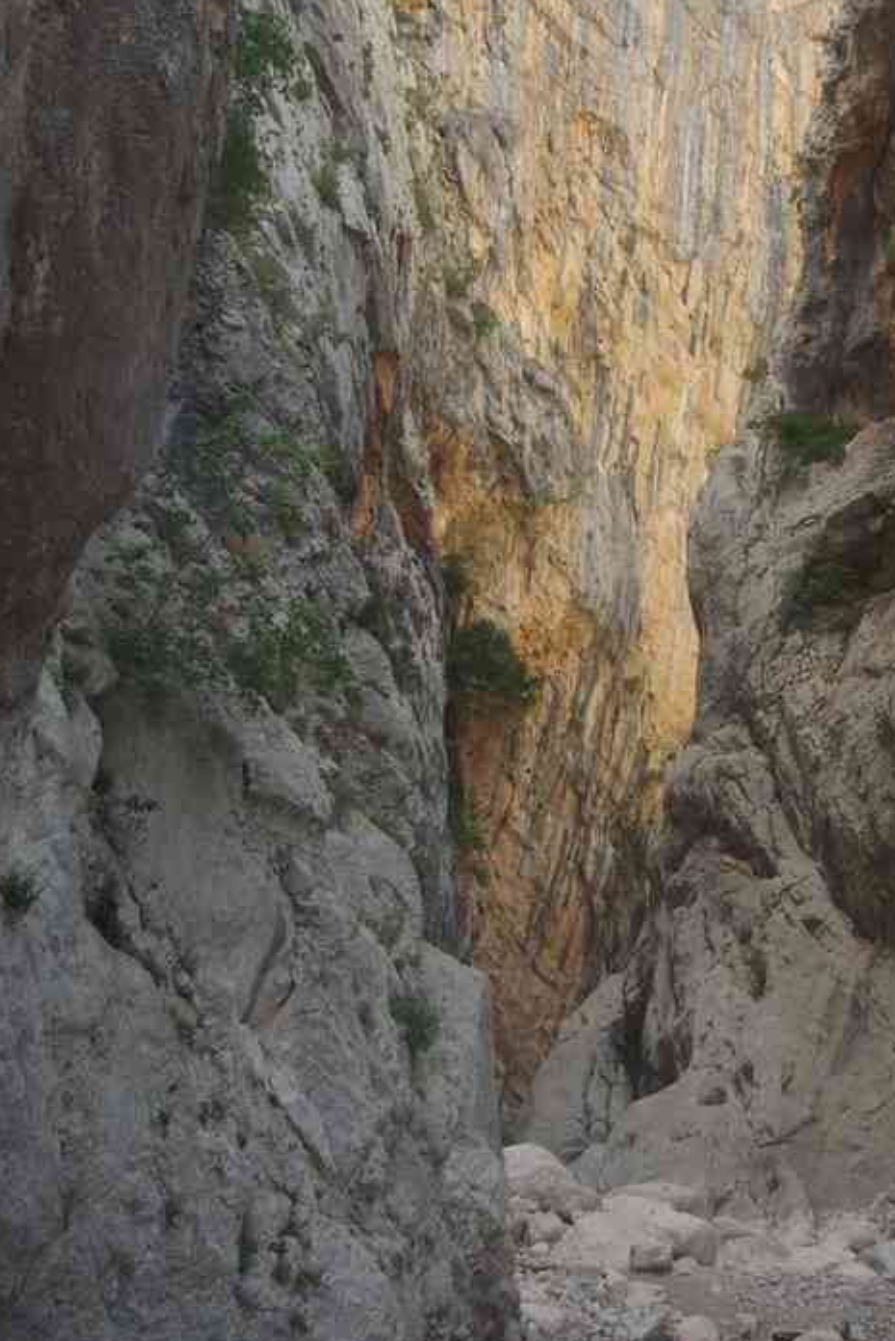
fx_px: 1603
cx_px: 622
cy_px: 390
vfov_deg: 44.4
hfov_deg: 30.9
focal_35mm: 43
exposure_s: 1/50
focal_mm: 20
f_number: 5.6
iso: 200
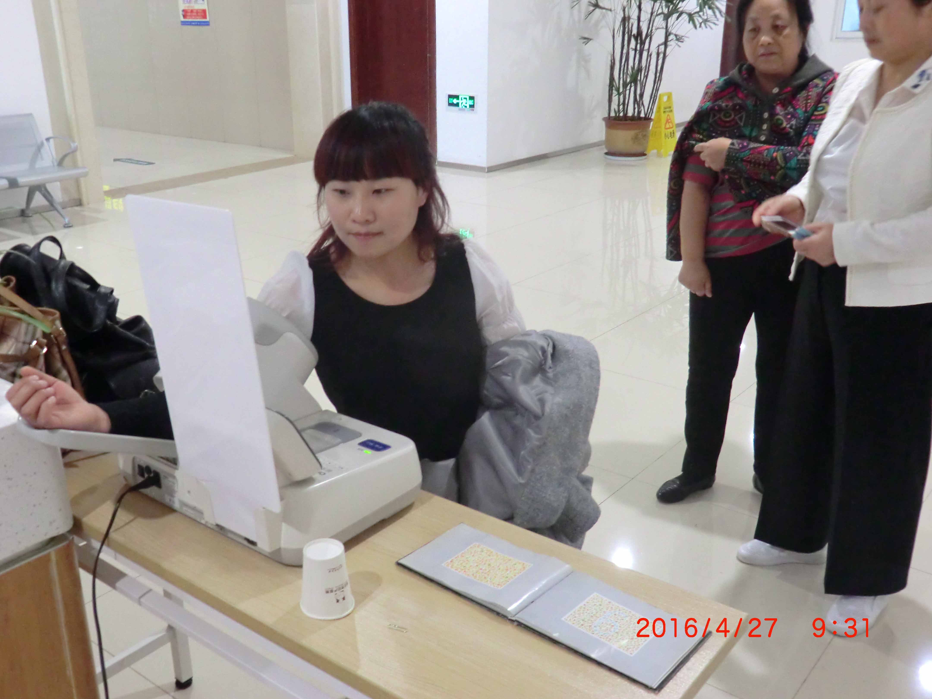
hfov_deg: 54.0
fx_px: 915
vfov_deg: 41.8
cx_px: 466
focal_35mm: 34
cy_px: 350
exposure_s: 1/15
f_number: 3.6
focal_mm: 6.1
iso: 800
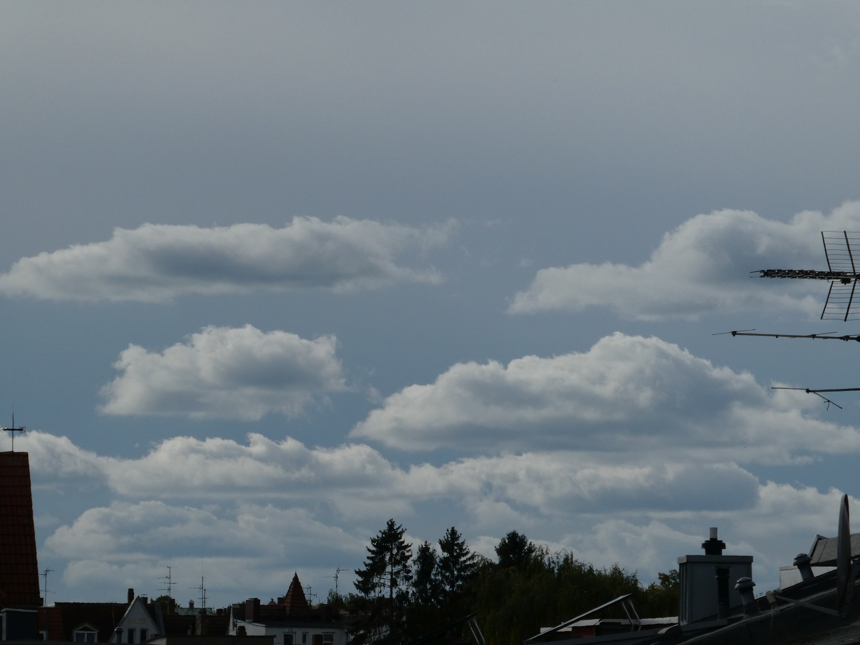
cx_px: 430
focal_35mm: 322
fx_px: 8000
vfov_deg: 4.6
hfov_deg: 6.2
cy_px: 322
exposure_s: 1/1000
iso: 80
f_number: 5.9
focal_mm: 57.7
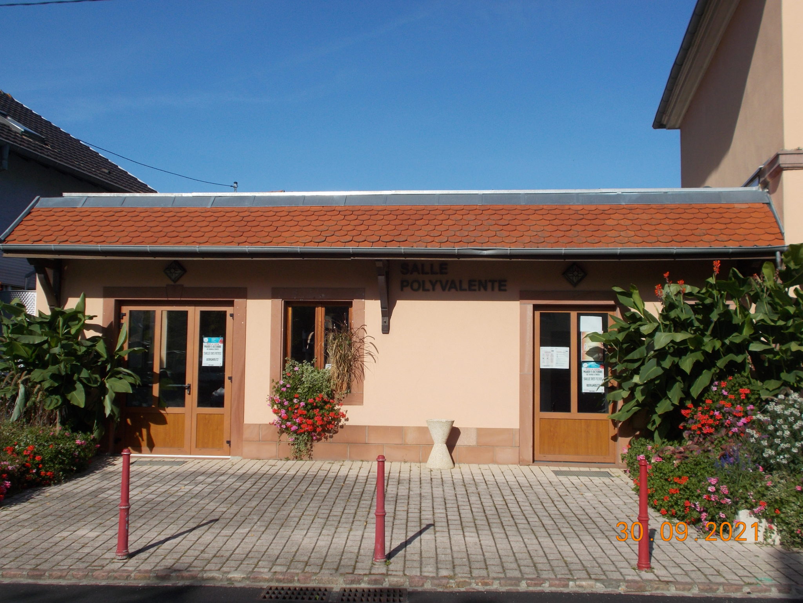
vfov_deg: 36.8
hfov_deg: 47.9
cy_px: 302
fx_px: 905
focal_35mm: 39
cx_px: 402
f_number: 3.9
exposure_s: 1/1000
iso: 80
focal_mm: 6.9
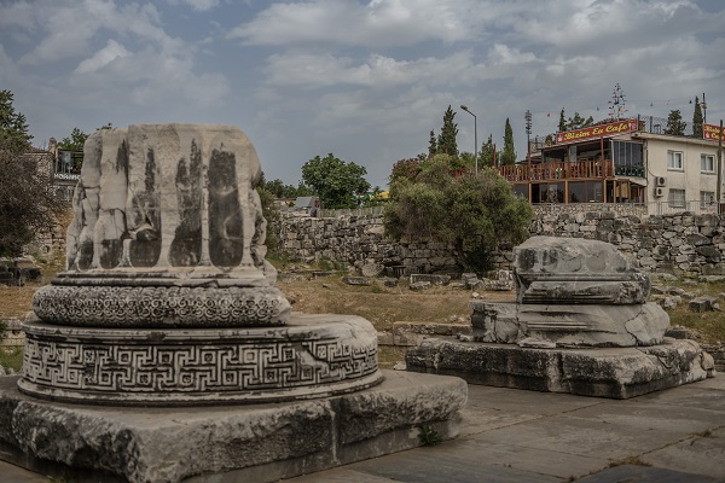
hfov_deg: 48.5
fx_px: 805
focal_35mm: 40
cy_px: 242
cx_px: 362
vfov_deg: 33.4
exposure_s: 1/8000
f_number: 2.5
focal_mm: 40
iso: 100
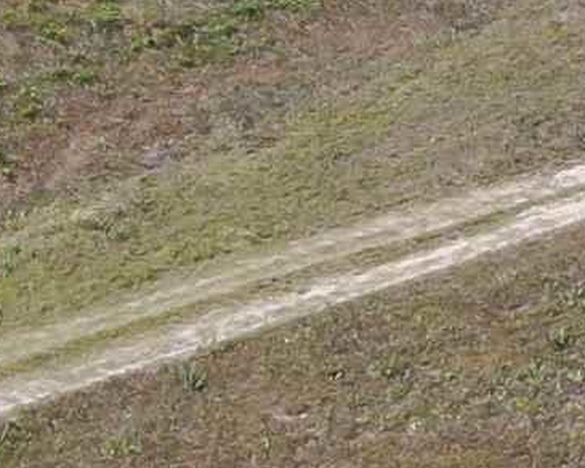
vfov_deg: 7.8
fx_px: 3411
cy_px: 46
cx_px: 1619
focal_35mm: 197
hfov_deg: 8.5
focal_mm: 4.39
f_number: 2.8
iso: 100
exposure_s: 1/1000
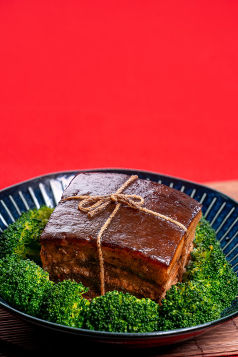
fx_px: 2013
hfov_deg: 6.8
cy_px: 178
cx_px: 119
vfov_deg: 10.1
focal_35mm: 203
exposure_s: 1/60
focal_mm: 203
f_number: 9
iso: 100
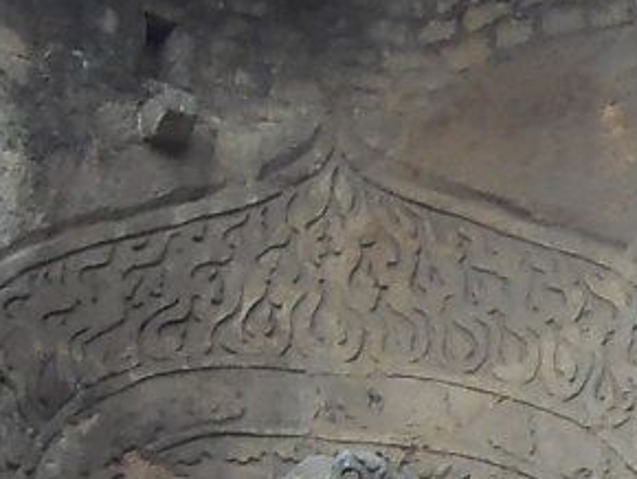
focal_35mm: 275
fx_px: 5065
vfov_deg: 5.3
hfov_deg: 7.2
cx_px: 595
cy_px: 837
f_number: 3.5
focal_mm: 6.6
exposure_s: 1/90
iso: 100
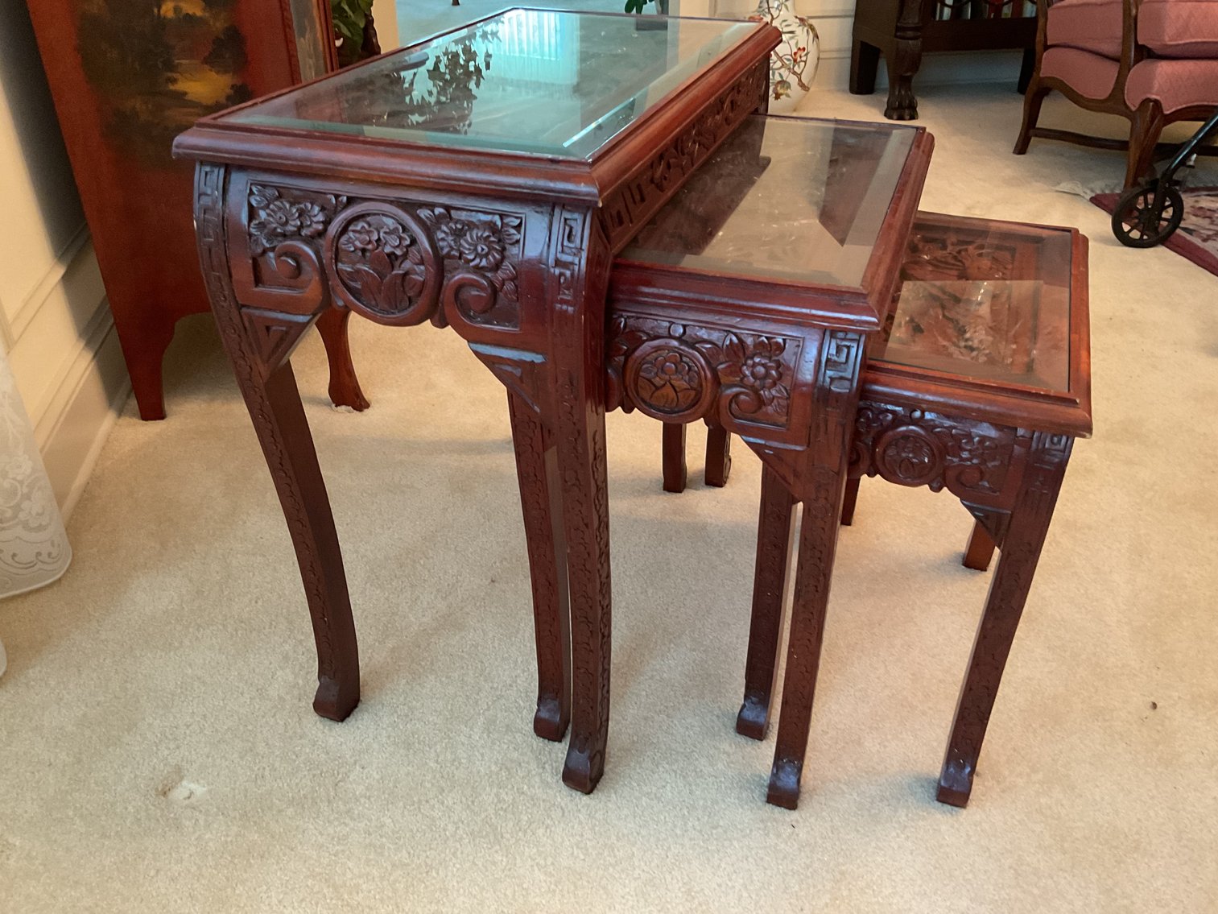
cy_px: 457
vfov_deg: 48.2
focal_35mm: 29
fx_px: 1020
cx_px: 609
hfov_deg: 61.7
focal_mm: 3
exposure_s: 1/40
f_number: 1.8
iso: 250
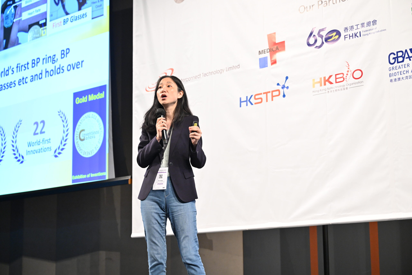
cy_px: 138
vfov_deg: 19.5
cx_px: 206
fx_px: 801
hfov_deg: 28.8
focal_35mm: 70
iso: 2500
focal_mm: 70
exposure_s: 1/160
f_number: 4
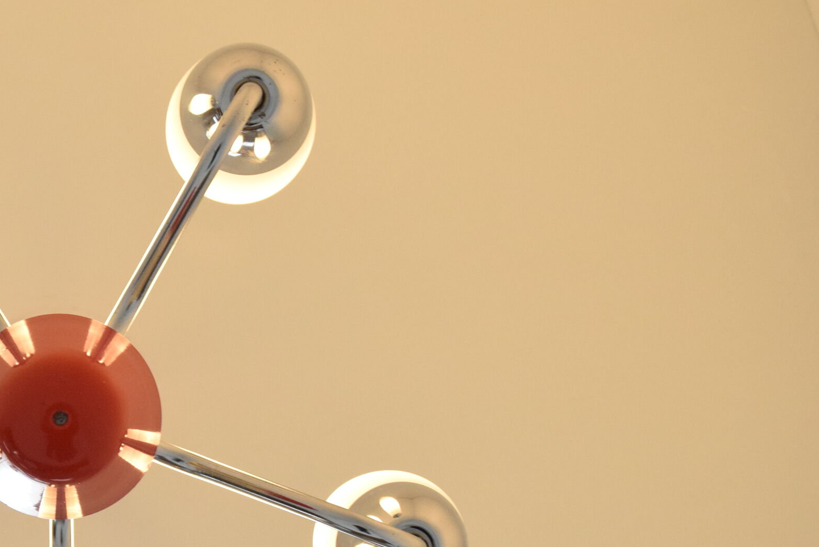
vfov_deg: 8.7
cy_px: 394
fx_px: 3573
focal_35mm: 157
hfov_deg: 12.9
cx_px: 52
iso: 1600
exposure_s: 1/160
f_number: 6.3
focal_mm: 55
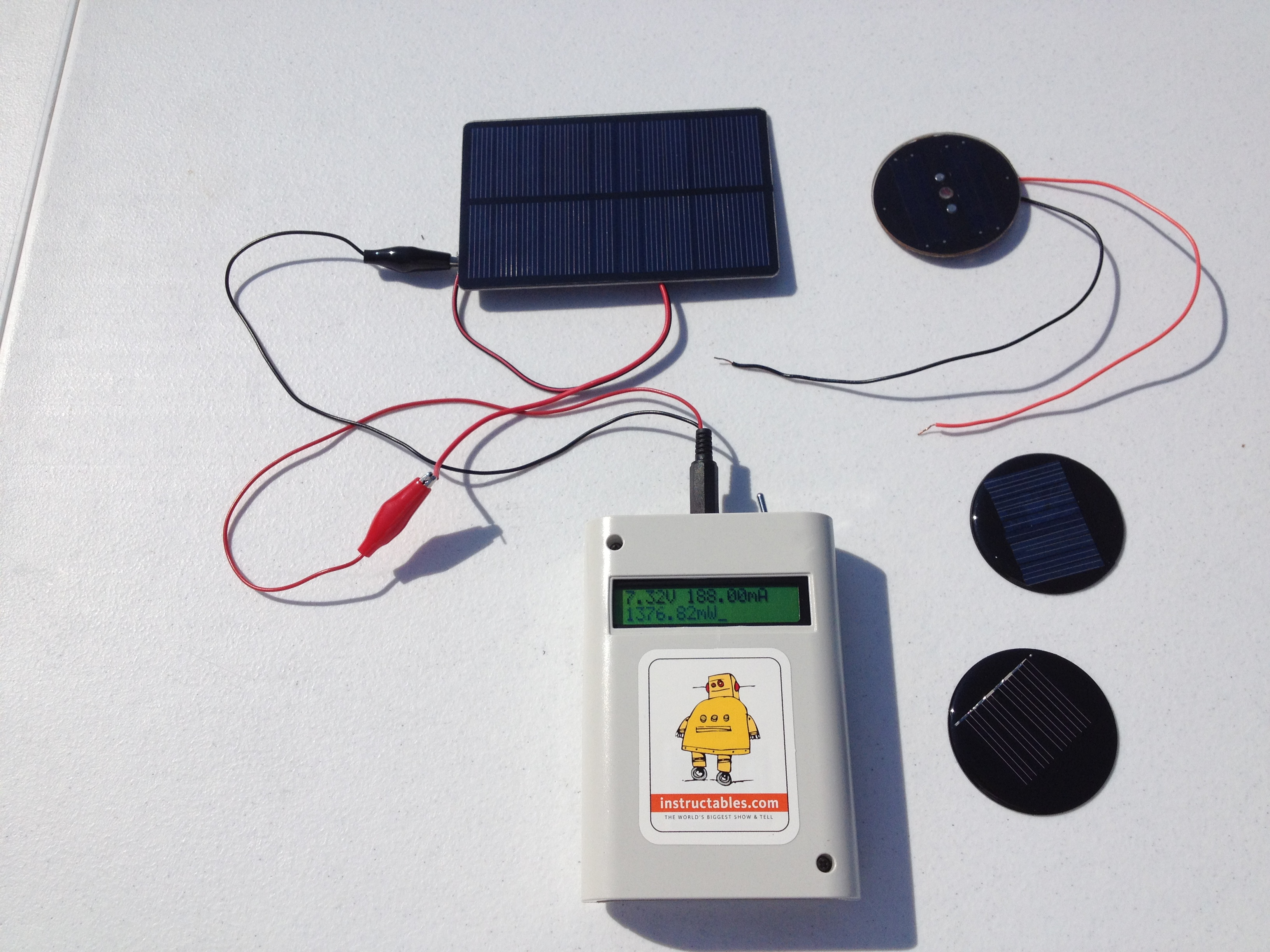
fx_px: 1284
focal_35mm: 35
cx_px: 635
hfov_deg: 52.6
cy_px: 476
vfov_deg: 40.7
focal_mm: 4.28
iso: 64
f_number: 2.4
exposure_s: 1/6944
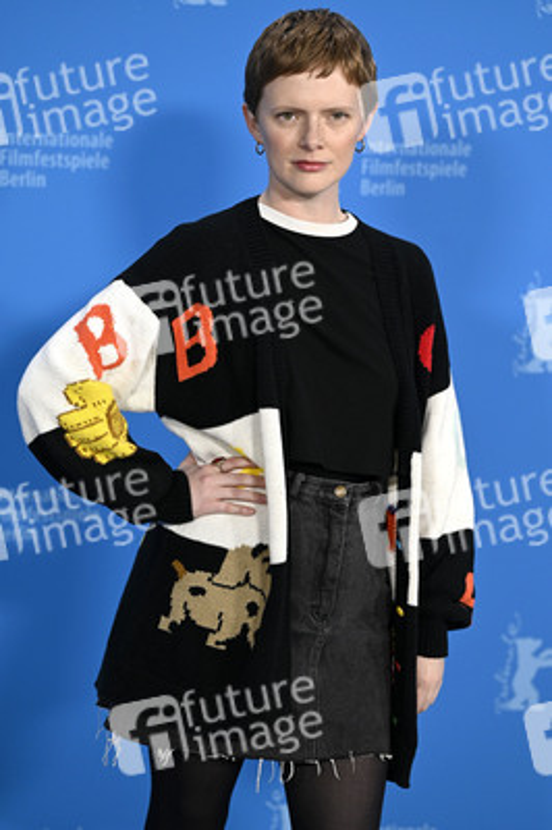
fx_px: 2880
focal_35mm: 125
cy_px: 415
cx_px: 276
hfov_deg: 10.9
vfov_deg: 16.4
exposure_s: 1/640
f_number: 3.5
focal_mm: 125
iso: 1600
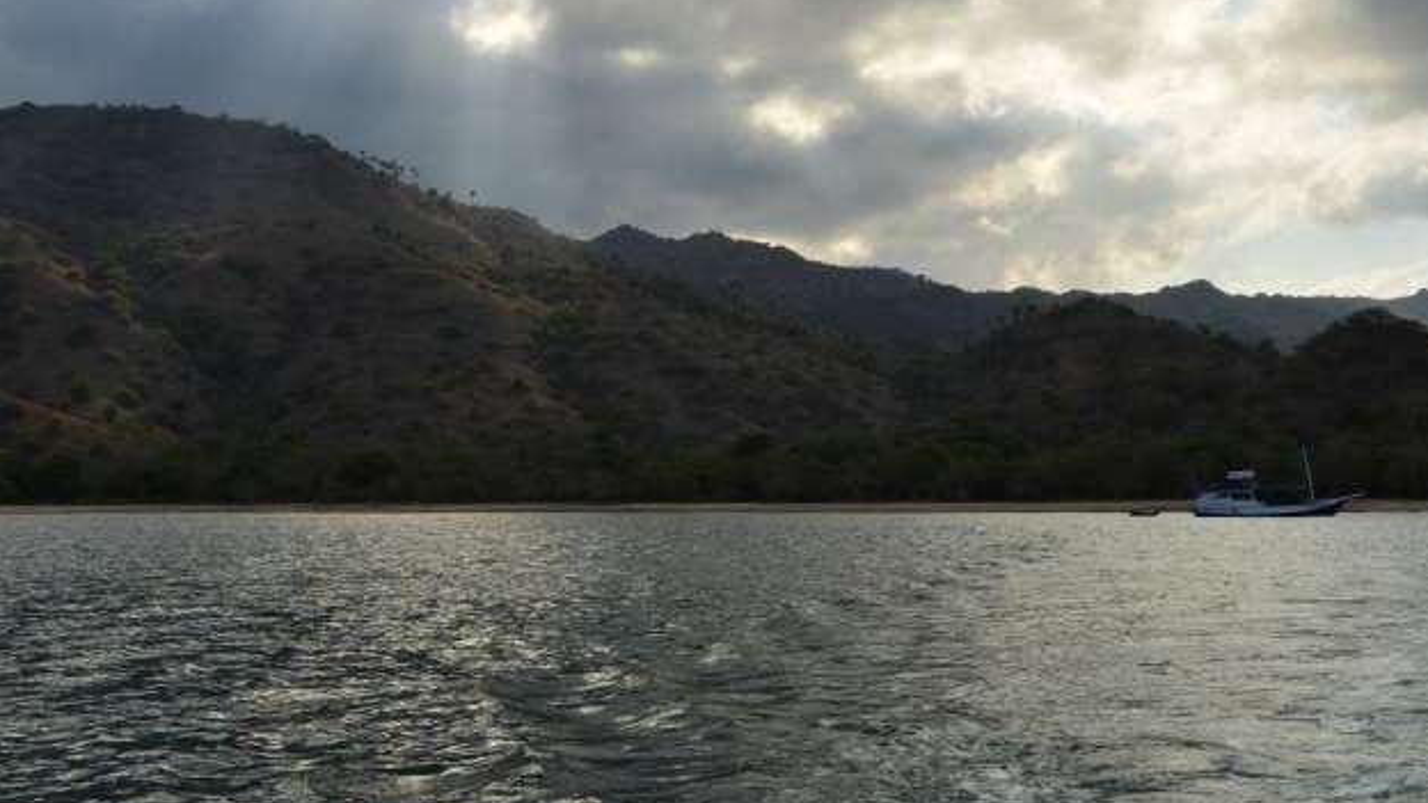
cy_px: 414
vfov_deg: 27.7
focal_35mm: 43
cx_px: 876
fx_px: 1628
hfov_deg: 47.0
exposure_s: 1/500
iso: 250
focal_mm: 32
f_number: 11
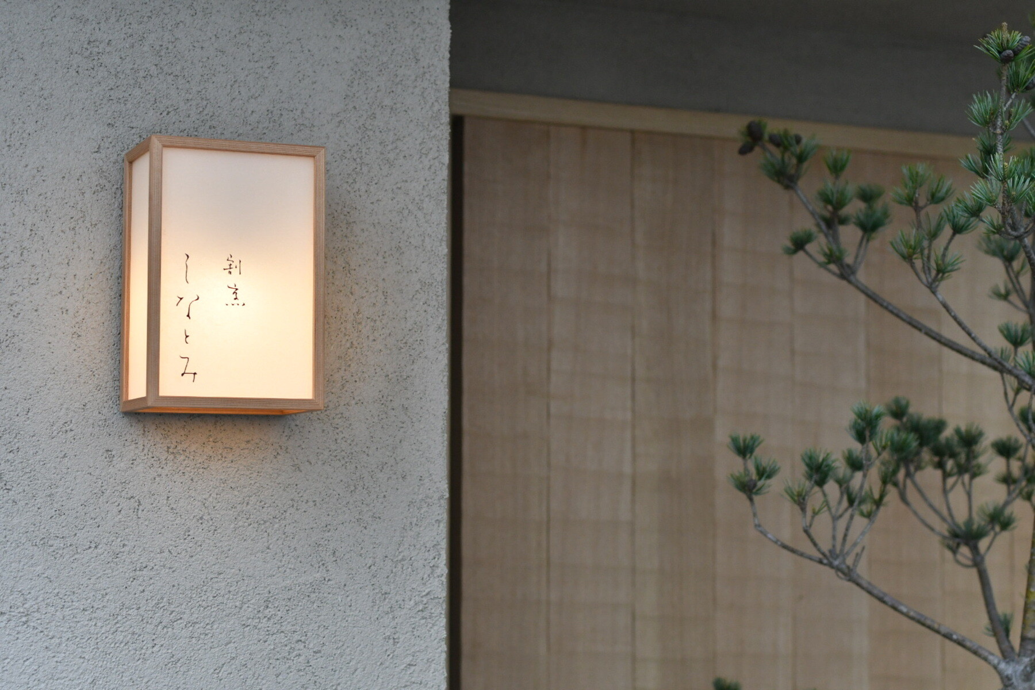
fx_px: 1926
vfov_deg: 20.3
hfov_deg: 30.1
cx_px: 518
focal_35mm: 67
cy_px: 345
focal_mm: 45
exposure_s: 1/2000
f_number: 2.8
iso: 1000
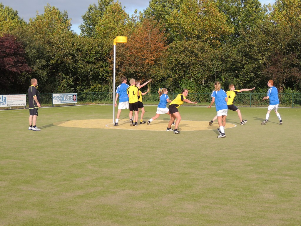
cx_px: 150
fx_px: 478
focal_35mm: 55
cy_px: 113
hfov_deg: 34.9
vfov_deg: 26.6
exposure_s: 1/500
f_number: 3.7
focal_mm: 9.8
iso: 100
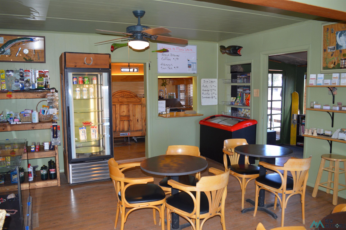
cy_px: 115
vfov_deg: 47.8
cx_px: 173
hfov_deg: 67.4
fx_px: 259
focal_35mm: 27
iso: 400
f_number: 4
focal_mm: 18
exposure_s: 1/60
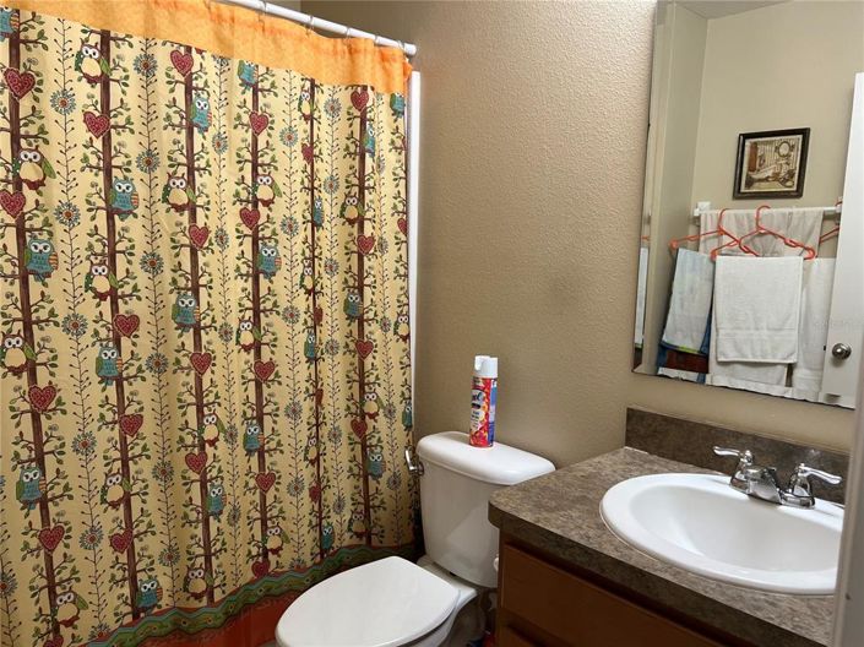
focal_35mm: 26
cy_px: 324
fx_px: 649
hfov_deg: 67.3
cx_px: 432
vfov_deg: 53.0
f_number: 1.5
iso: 125
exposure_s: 1/60
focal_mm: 5.7
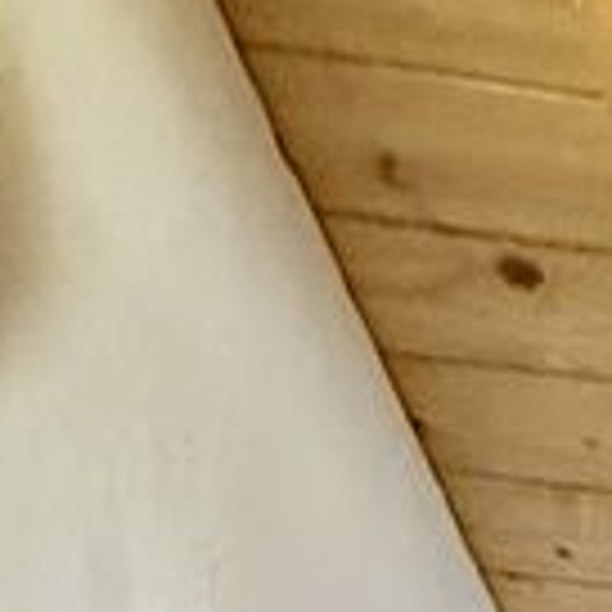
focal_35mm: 105
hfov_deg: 12.2
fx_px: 2100
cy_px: 2264
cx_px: 1588
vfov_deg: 9.0
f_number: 2.2
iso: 250
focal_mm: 2.22
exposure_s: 1/50
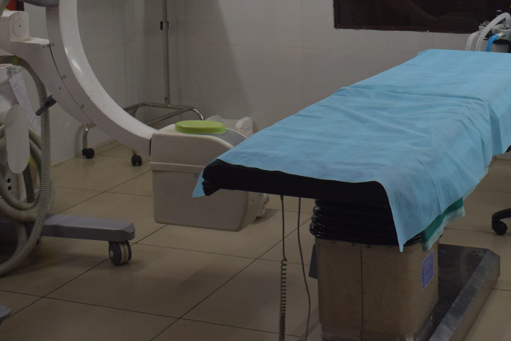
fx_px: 923
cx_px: 382
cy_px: -3
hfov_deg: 30.5
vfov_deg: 20.3
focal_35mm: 65
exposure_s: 1/125
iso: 800
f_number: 4
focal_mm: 18
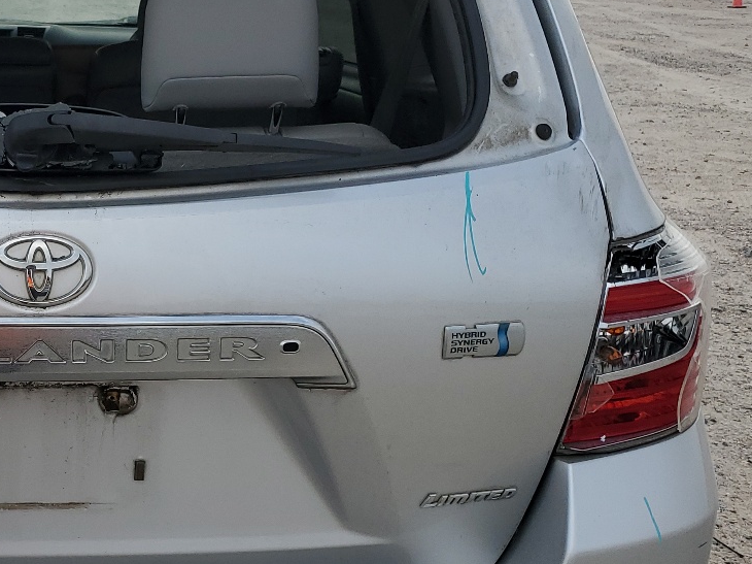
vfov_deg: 25.6
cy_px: 335
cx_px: 35
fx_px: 1238
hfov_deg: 31.7
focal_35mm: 57
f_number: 1.5
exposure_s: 1/2500
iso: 50
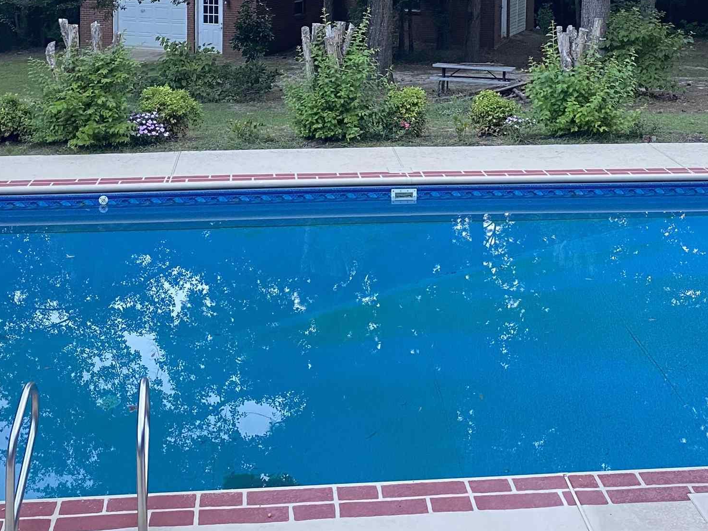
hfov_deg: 35.5
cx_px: 380
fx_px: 1104
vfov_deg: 25.6
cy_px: -11
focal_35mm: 54
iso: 125
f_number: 1.8
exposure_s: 1/72
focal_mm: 4.25
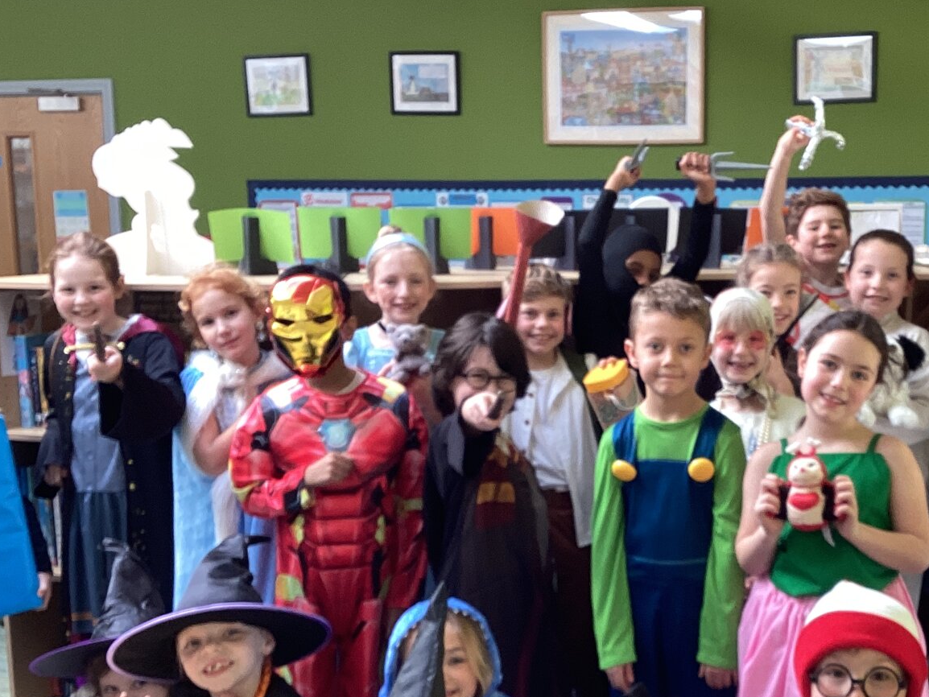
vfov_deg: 26.5
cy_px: 445
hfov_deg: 34.5
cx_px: 646
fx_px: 1476
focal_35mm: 55
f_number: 2.4
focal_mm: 3.3
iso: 64
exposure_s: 1/50
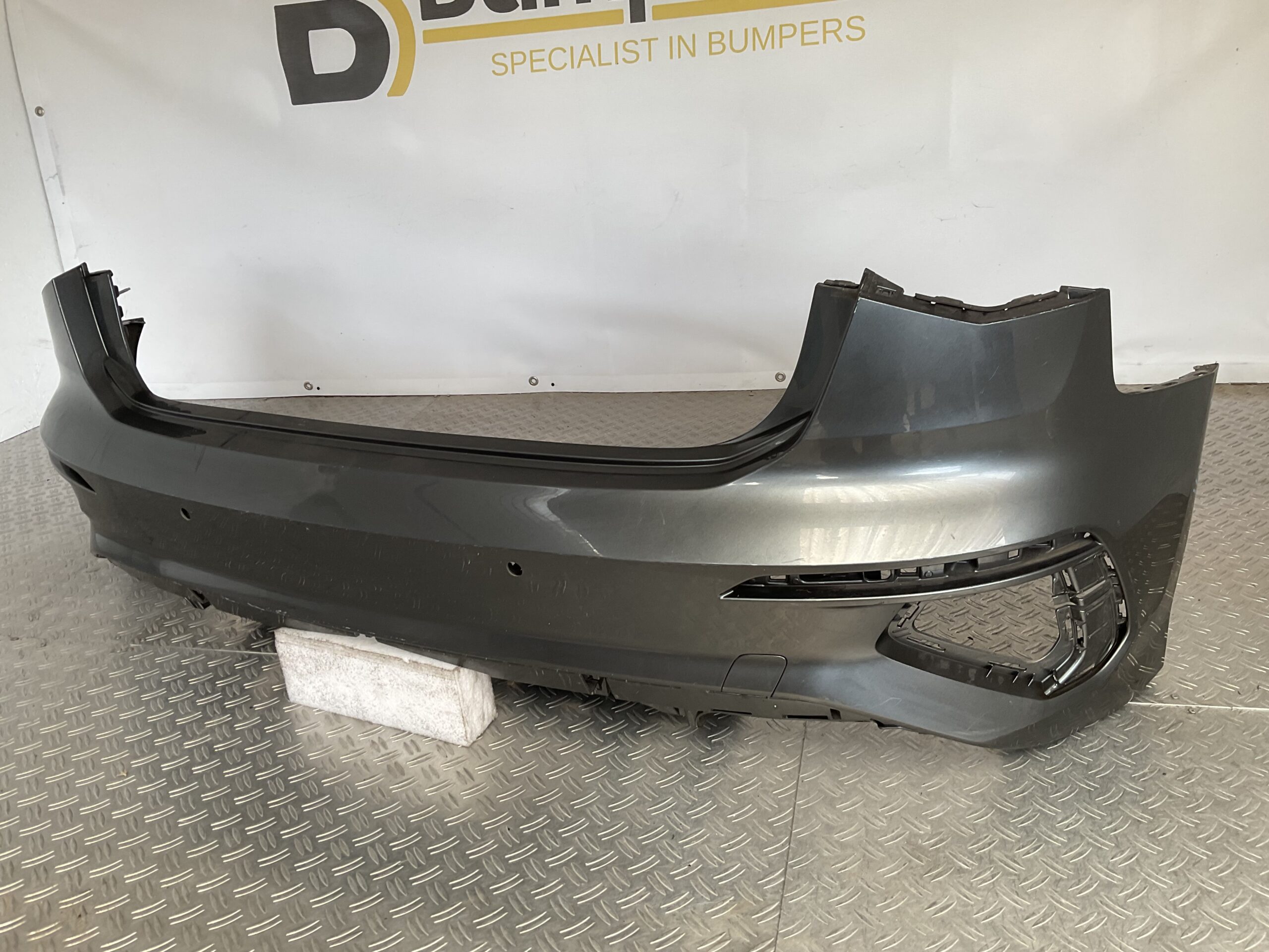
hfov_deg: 61.7
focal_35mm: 29
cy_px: 476
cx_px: 634
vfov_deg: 48.2
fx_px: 1063
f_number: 1.8
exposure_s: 1/100
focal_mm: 3
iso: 32
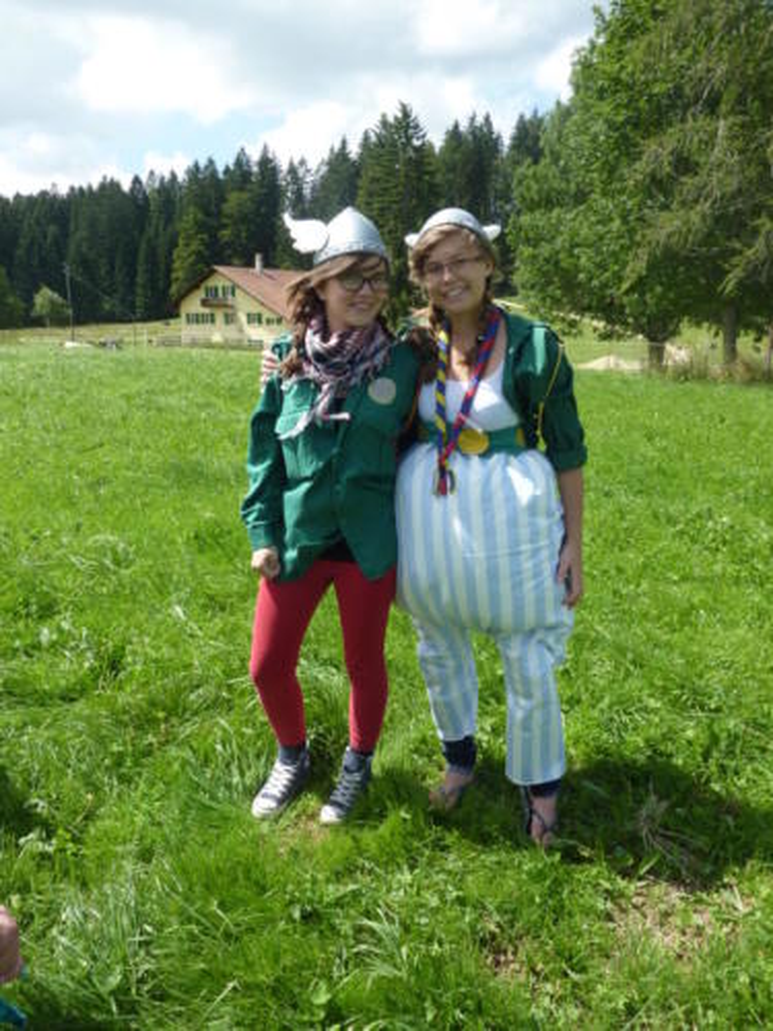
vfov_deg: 69.4
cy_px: 516
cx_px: 386
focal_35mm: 25
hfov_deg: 54.9
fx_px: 744
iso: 80
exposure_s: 1/320
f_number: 4
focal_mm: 4.1
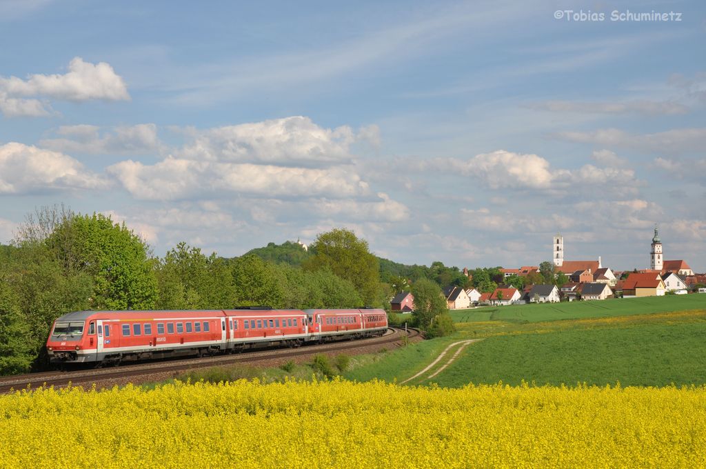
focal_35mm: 60
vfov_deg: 22.6
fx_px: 1175
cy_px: 234
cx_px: 353
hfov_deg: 33.4
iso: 200
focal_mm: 40
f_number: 9
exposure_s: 1/500
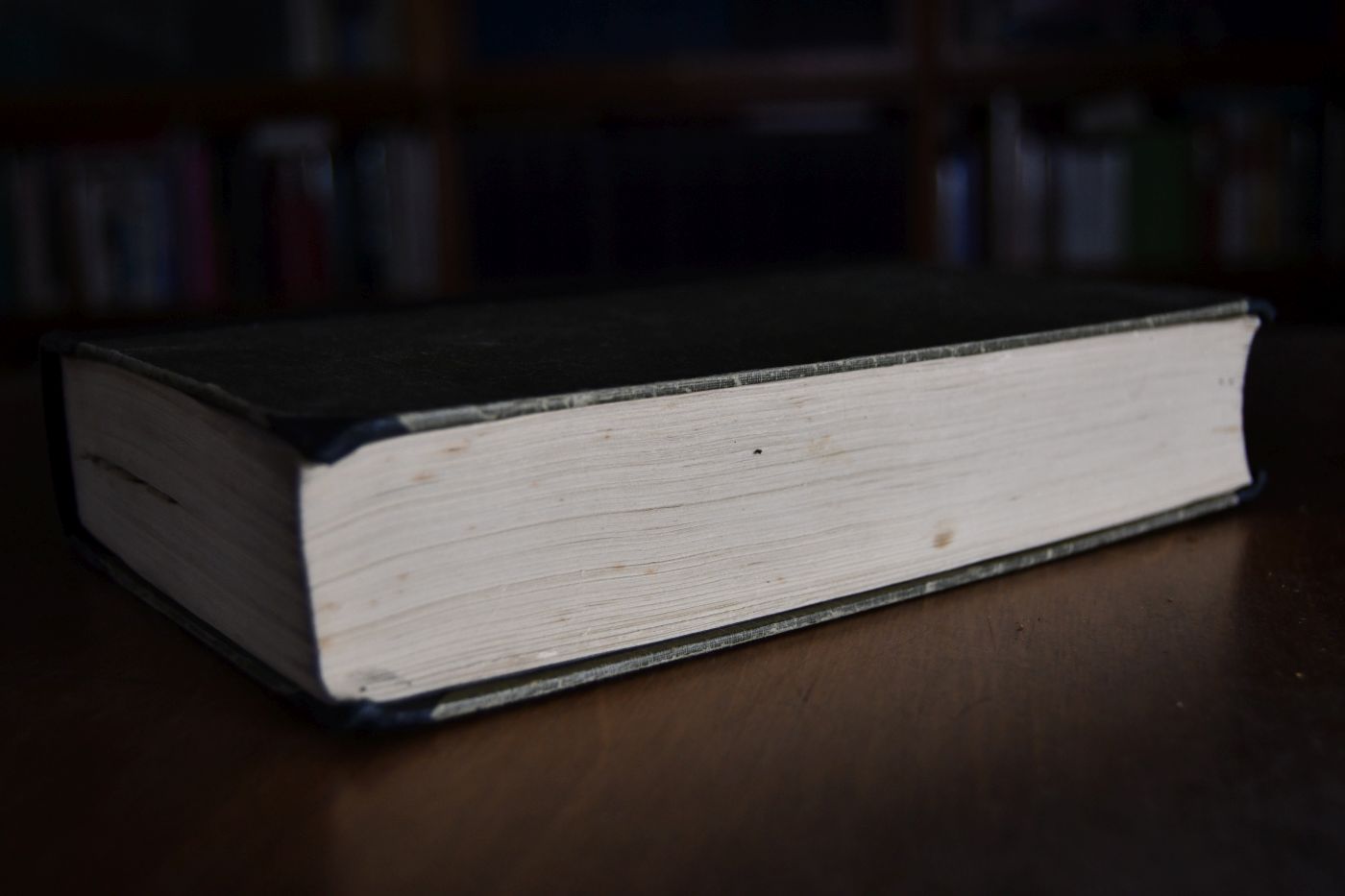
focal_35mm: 42
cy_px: 448
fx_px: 1569
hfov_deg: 46.4
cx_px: 672
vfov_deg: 31.9
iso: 800
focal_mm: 28
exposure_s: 1/200
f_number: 4
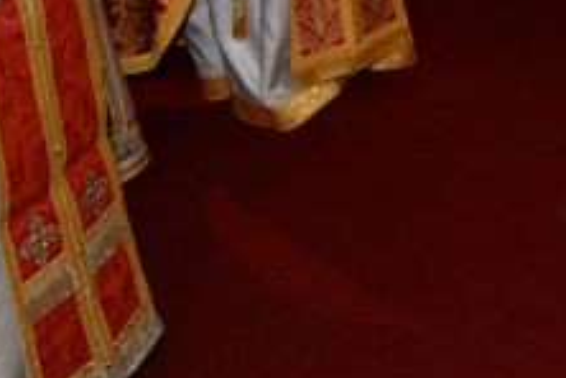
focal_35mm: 104
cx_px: 943
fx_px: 1635
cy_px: -328
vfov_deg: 12.0
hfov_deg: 17.0
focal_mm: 24
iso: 800
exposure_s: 1/100
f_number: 7.1
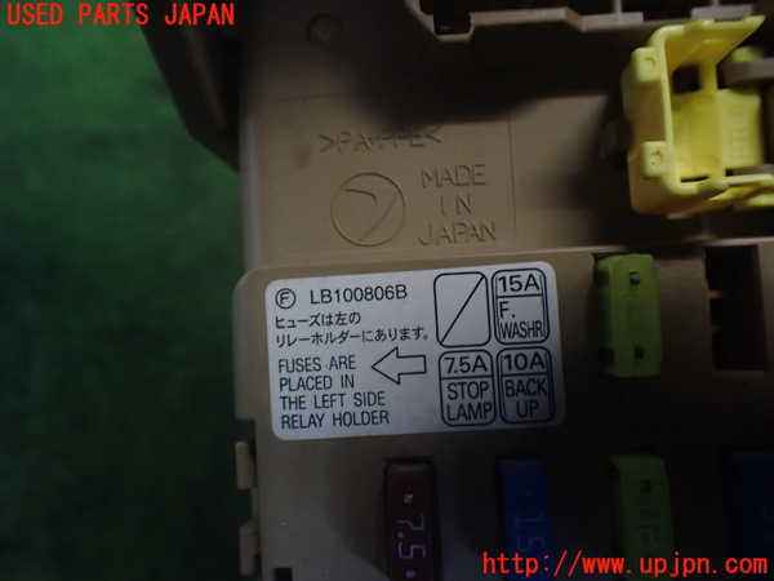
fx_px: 671
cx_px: 387
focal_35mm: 30
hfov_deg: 60.0
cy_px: 290
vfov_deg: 46.8
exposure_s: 1/125
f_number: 2.3
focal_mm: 5.4
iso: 640
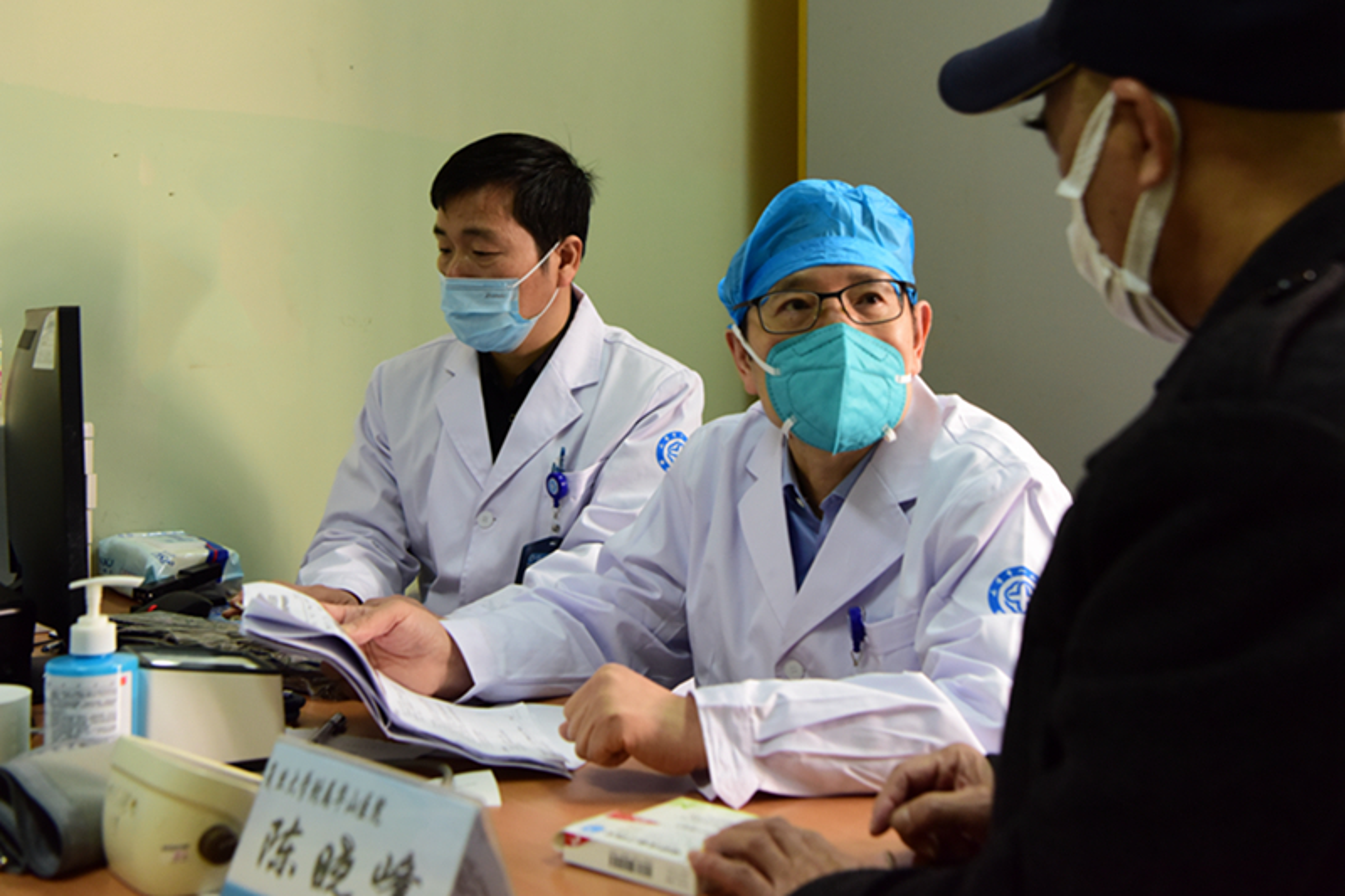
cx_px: 672
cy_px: 448
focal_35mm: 38
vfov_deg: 35.0
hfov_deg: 50.7
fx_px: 1419
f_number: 5
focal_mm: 38
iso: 2000
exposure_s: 1/100
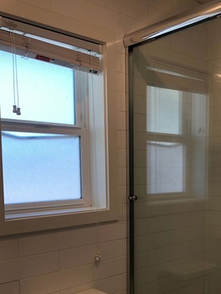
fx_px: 366
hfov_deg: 33.2
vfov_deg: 42.8
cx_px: 155
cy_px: 211
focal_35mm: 43
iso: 50
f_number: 1.8
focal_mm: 4
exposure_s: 1/120
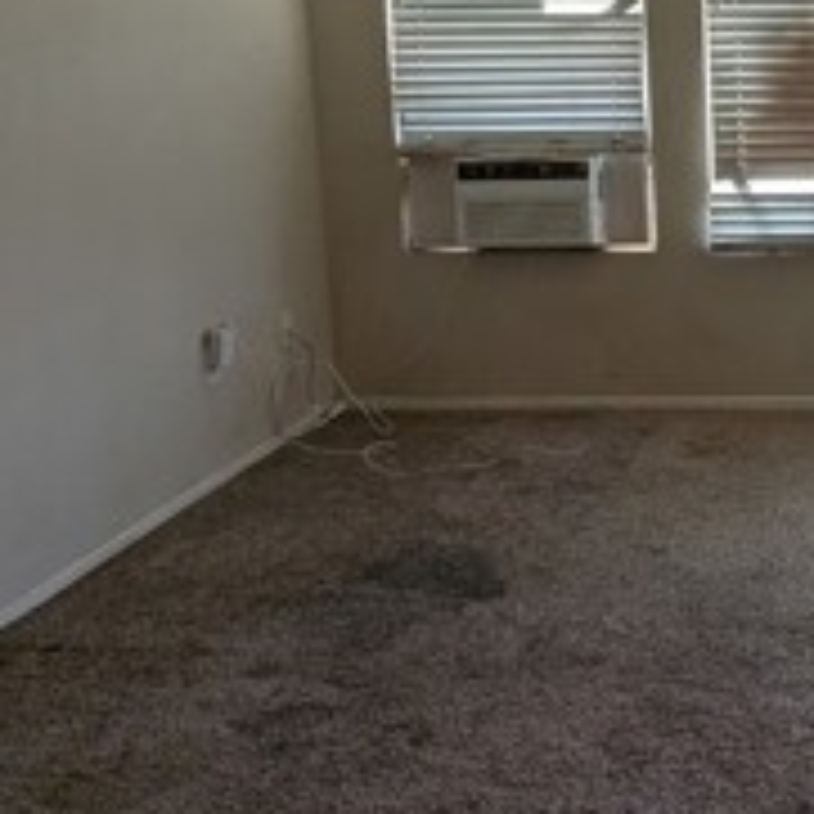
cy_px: 148
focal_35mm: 50
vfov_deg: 32.9
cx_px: 935
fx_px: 1330
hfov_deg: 29.9
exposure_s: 1/120
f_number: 2.2
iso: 97
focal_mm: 2.35
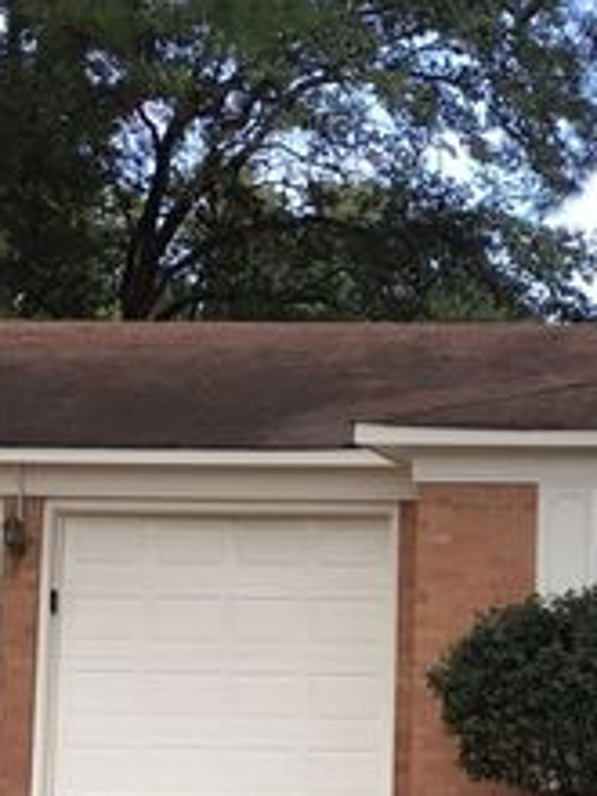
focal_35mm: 94
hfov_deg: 15.5
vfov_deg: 20.8
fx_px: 2162
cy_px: 537
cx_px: 575
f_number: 2.4
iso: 25
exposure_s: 1/359
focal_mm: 3.3
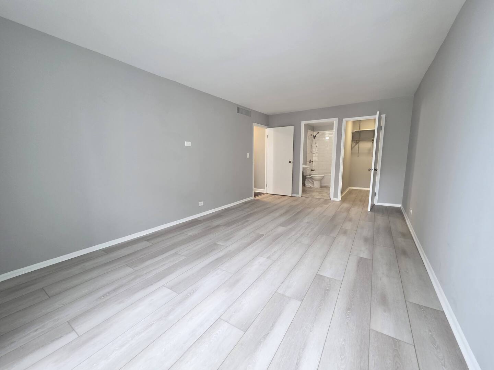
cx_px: 247
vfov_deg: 89.9
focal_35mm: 13
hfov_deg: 106.2
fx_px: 186
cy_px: 185
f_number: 1.9
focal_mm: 2.2
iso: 200
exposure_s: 1/60
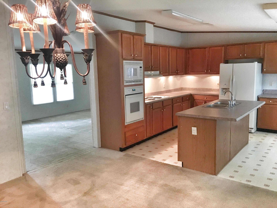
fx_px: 232
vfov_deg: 48.2
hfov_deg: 61.7
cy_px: 104
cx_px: 138
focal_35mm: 29
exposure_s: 1/30
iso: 200
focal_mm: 4.15
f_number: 2.2
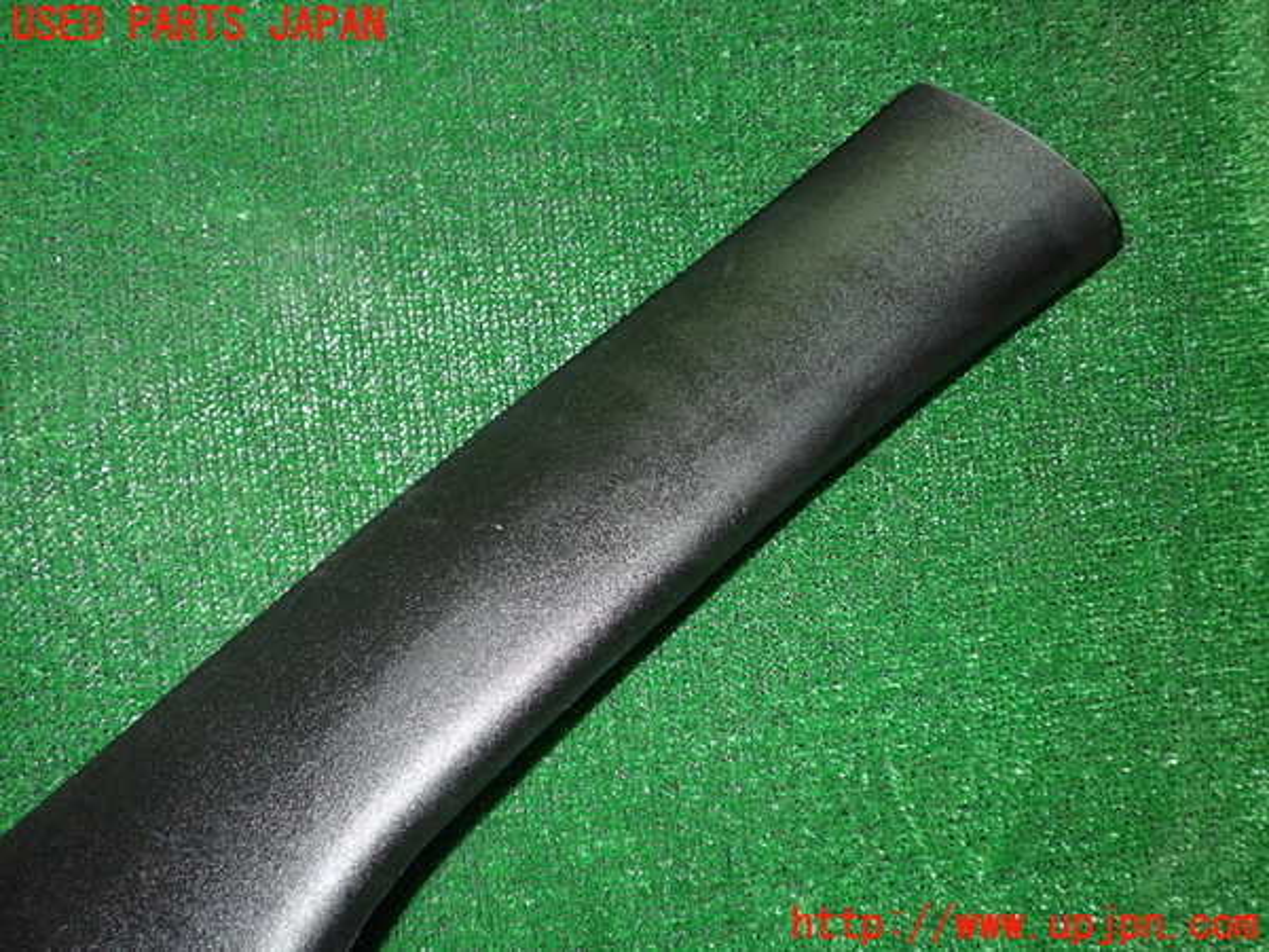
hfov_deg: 60.0
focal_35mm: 30
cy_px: 476
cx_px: 634
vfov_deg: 46.8
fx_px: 1100
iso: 800
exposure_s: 1/30
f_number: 6.3
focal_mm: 5.4
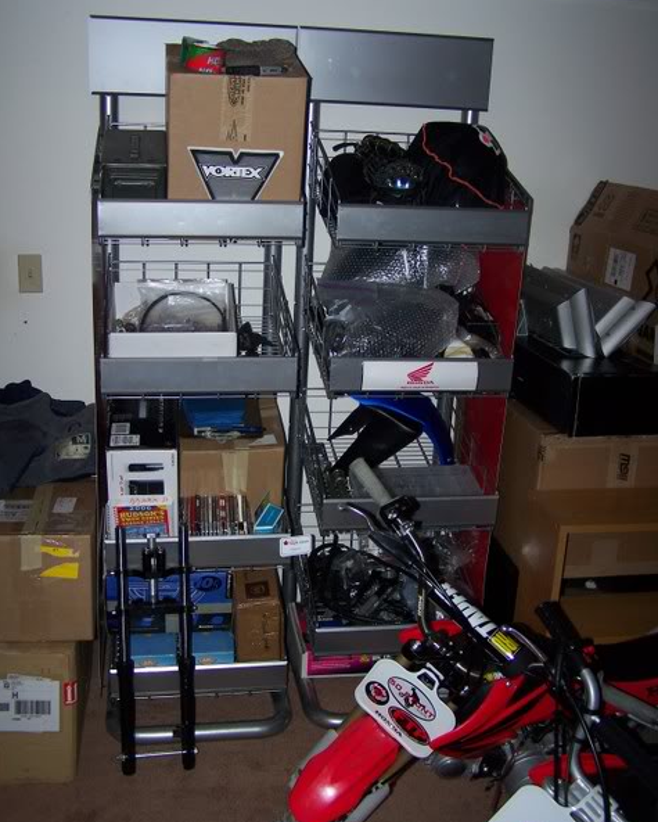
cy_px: 399
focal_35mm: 40
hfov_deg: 37.4
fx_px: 973
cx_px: 328
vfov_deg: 45.8
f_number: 2.8
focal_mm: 6.3
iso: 80
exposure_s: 1/60
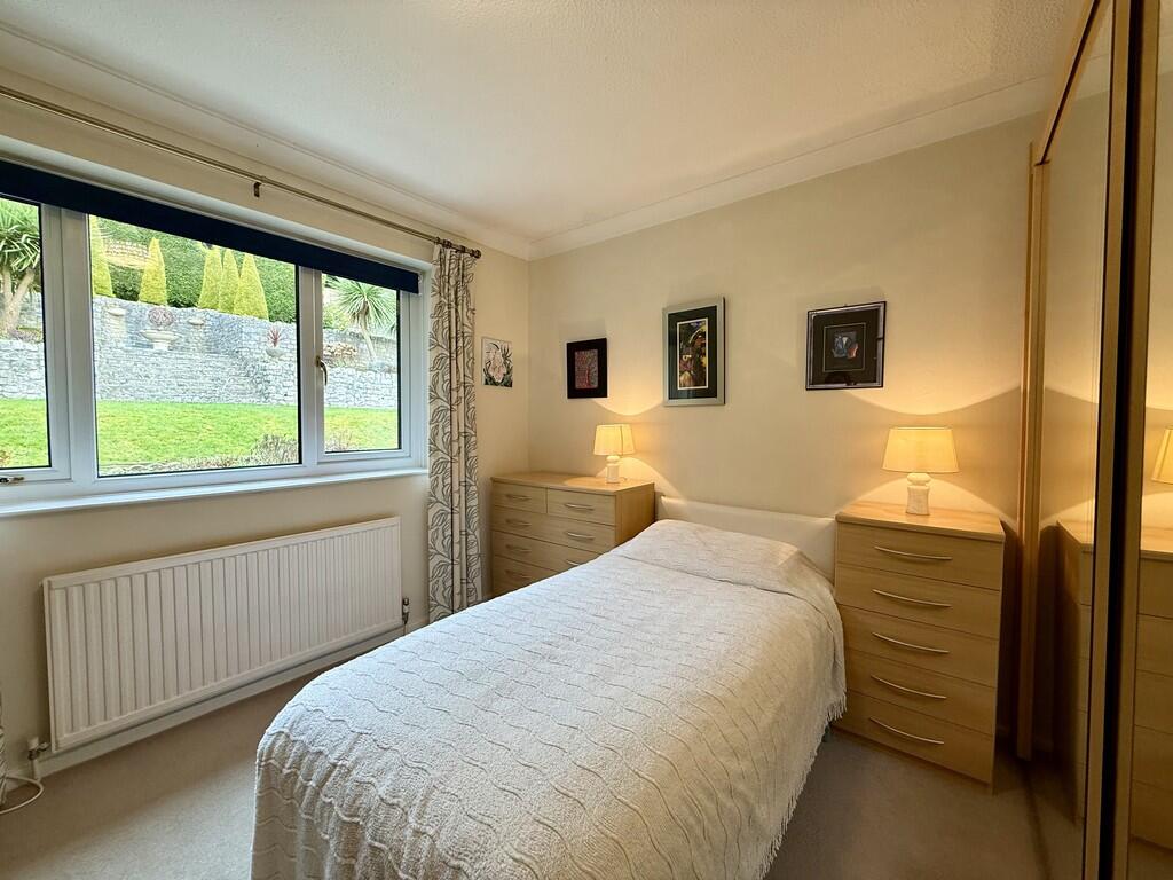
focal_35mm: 14
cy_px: 440
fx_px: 474
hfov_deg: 102.1
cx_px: 586
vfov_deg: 85.7
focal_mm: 2.22
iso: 125
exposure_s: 1/100
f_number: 2.2
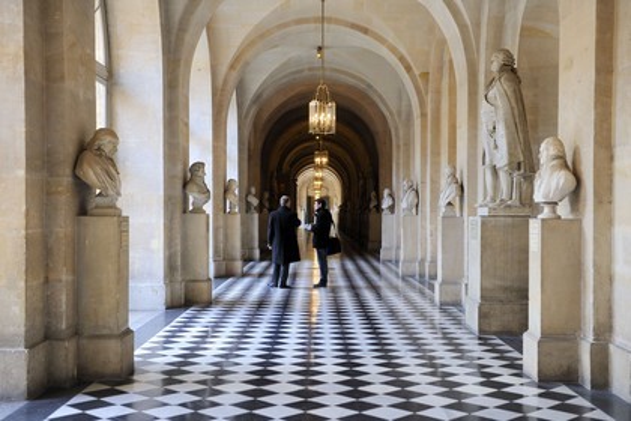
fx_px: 736
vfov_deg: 31.9
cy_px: 210
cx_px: 316
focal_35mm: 42
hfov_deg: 46.4
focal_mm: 42
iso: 400
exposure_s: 1/40
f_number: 3.5
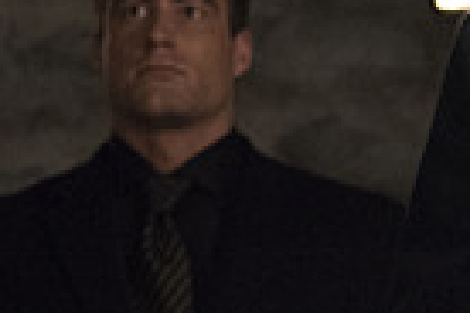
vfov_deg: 4.7
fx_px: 3838
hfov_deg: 6.9
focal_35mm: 294
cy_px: 264
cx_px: 800
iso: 4000
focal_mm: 52
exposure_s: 1/250
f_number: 2.8
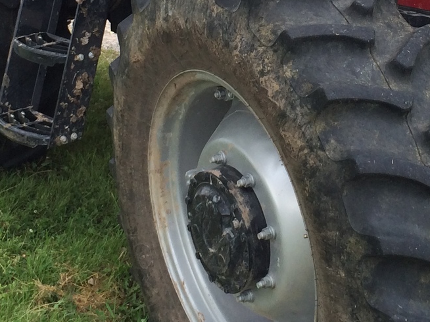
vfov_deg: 15.2
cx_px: 260
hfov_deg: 20.8
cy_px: -55
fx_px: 1167
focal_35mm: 94
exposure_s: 1/427
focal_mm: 4.12
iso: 32
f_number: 2.2
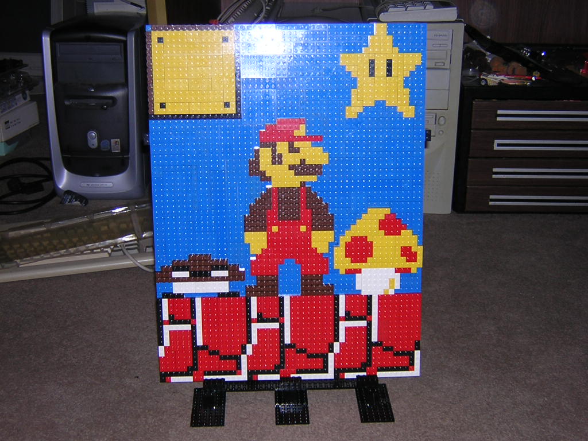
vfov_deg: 28.6
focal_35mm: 51
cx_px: 294
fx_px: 866
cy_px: 220
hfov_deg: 37.5
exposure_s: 1/60.1
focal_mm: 6.6
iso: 100
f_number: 3.1
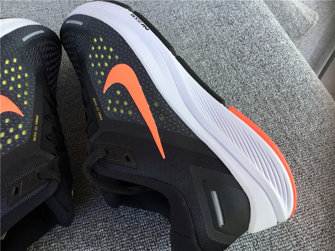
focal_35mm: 31
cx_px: 168
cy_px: 126
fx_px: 300
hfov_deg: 58.4
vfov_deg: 45.4
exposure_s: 1/118
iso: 25
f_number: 2.4
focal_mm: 3.3
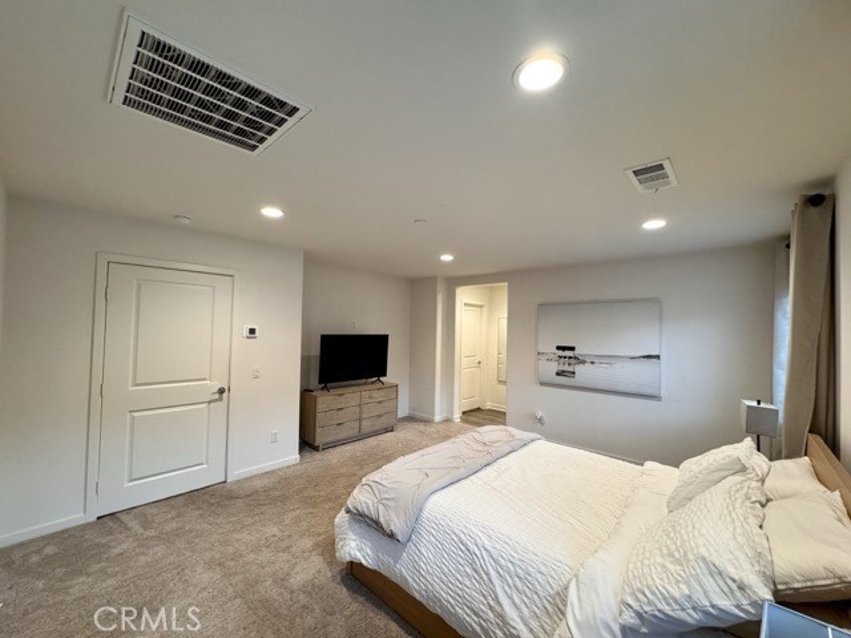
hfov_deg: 102.1
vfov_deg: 85.7
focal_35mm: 14
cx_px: 426
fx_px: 344
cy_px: 319
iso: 250
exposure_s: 1/120
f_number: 2.2
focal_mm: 2.22
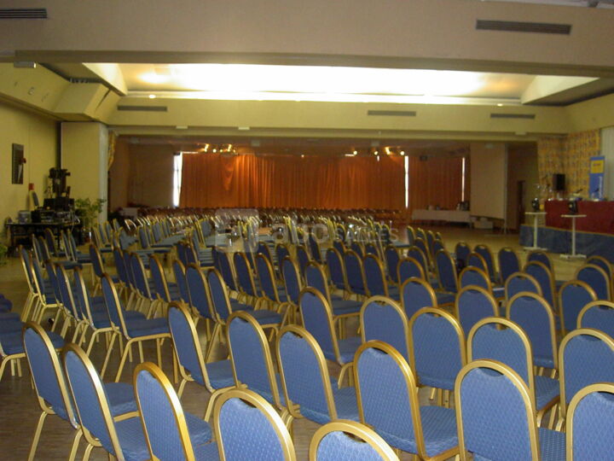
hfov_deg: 47.9
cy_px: 230
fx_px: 692
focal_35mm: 39
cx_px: 307
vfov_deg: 36.8
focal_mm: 8
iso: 100
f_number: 2.8
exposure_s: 1/59.5
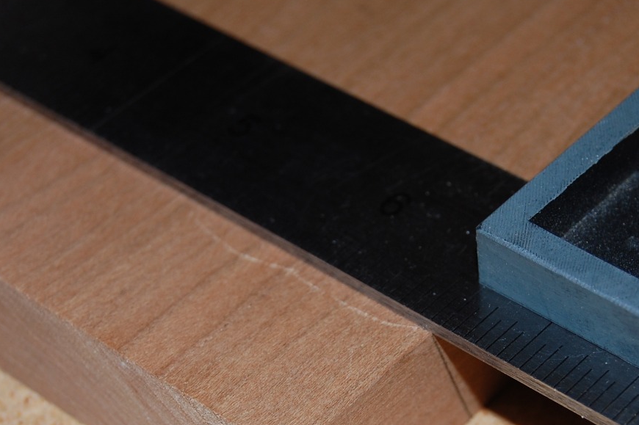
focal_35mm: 126
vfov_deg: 10.8
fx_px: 2234
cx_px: 382
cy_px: 386
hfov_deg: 16.3
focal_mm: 45
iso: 200
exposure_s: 1/125
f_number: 5.6
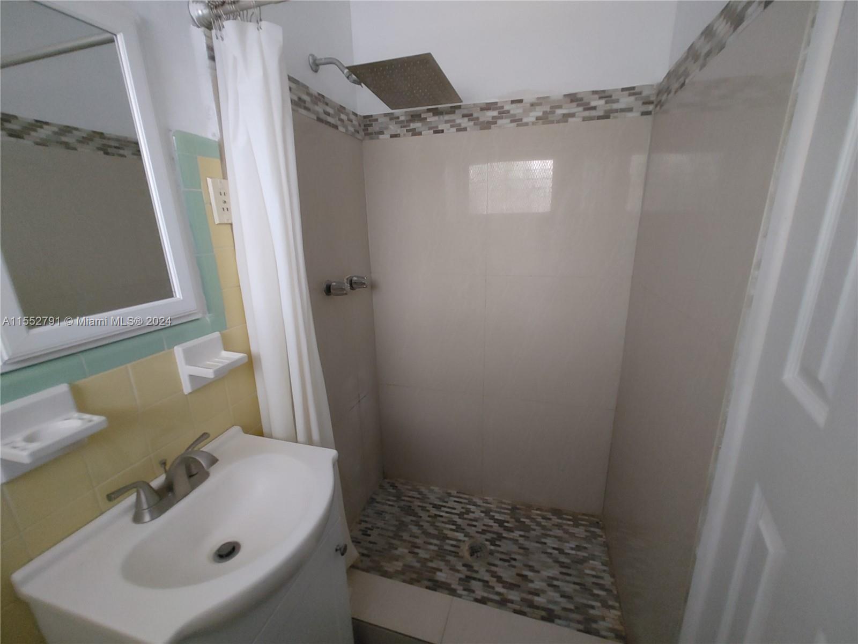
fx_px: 372
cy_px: 322
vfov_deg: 81.7
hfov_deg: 98.2
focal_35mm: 15
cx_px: 429
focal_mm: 1.78
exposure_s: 1/17
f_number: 1.9
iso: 1000
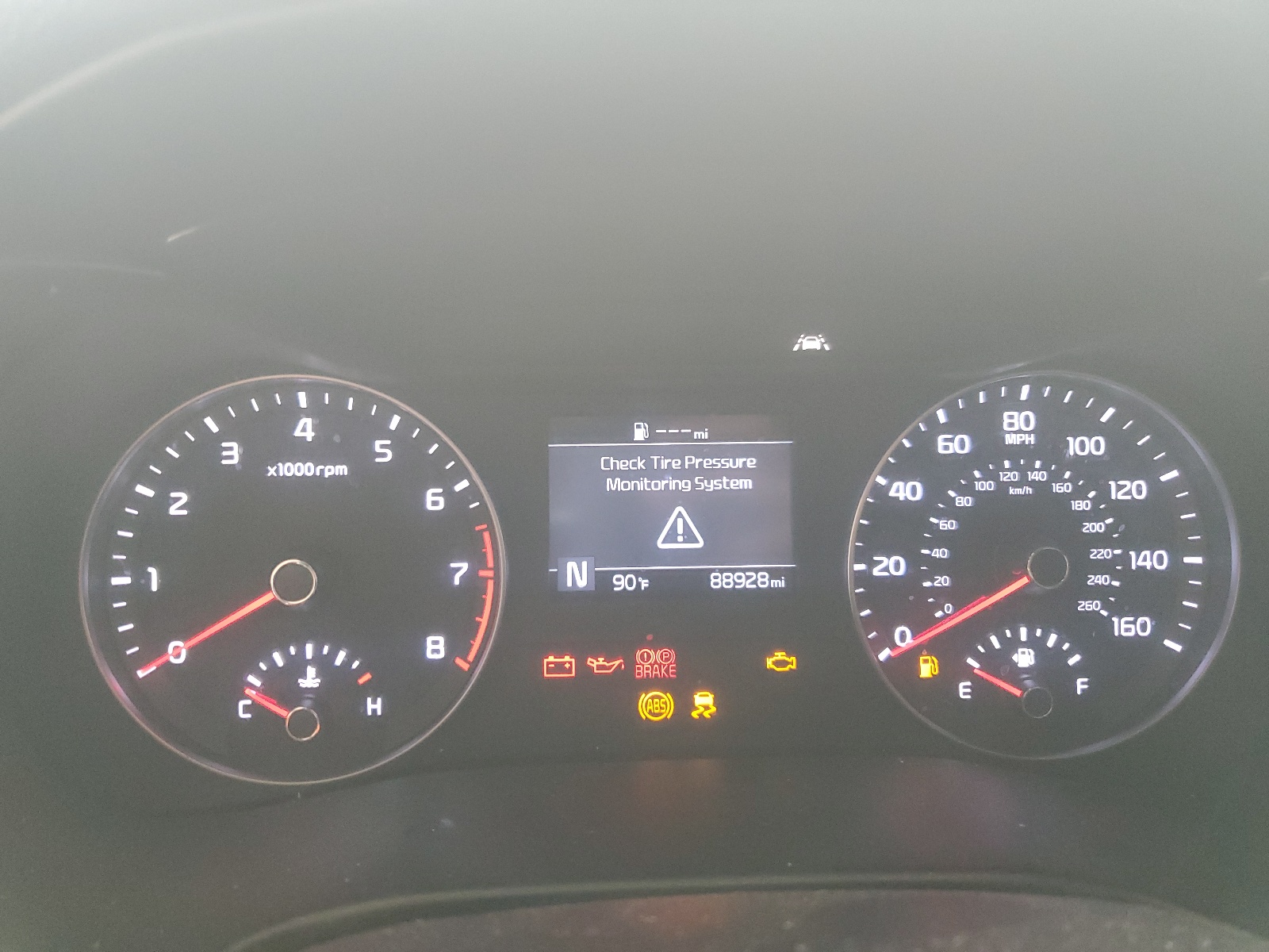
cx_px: 634
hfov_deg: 67.3
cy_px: 476
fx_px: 953
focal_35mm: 26
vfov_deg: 53.1
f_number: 1.5
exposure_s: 1/60.2
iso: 363
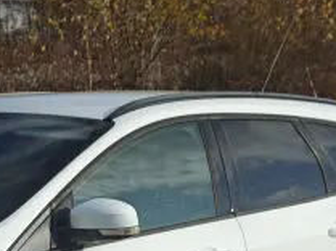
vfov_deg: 10.8
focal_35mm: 135
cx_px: 6
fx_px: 1308
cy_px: 286
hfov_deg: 14.4
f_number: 2
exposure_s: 1/2456
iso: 50
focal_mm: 8.72
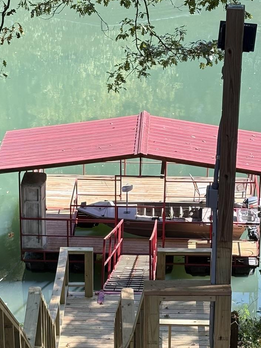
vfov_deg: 17.4
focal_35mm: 113
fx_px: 1135
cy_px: 222
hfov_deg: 13.1
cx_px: 113
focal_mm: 5.96
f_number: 1.6
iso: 32
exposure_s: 1/402
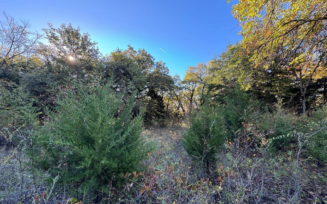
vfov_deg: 74.7
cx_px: 163
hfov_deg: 101.5
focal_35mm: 15
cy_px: 108
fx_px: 134
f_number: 2.2
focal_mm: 2.22
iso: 50
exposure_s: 1/99
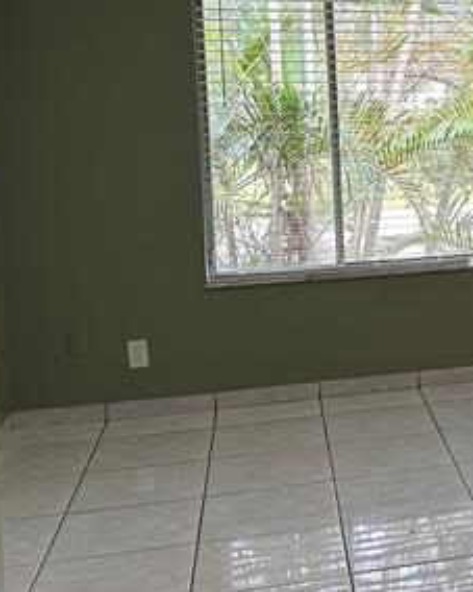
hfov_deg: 20.4
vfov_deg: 28.4
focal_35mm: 66
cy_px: 175
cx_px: 671
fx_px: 1156
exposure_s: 1/120
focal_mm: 6.86
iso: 200
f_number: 1.78
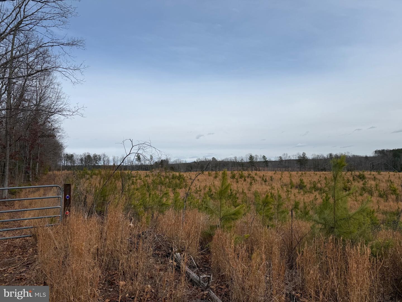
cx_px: 201
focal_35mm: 24
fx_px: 279
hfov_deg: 71.6
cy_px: 151
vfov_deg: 56.8
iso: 80
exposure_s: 1/7353
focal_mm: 6.76
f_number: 1.78
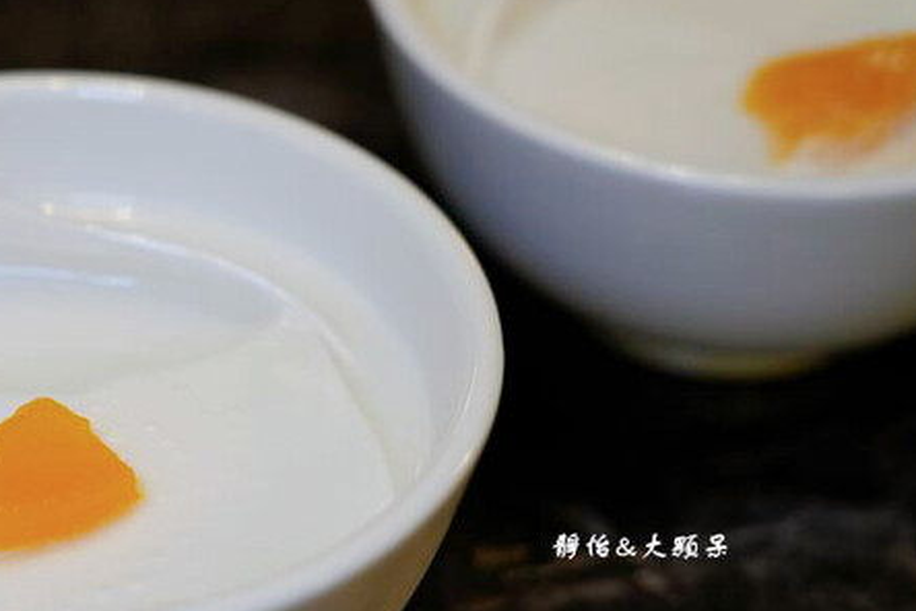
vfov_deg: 10.4
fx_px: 3358
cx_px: 171
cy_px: 324
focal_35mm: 132
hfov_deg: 15.4
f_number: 4
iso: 640
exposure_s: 1/80
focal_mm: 69
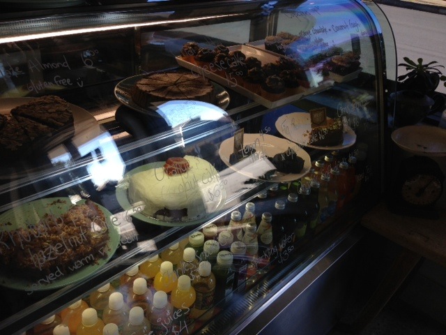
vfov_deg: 42.9
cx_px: 223
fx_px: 425
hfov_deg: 55.4
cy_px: 168
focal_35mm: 33
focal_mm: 4.13
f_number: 2.4
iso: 50
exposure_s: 1/151
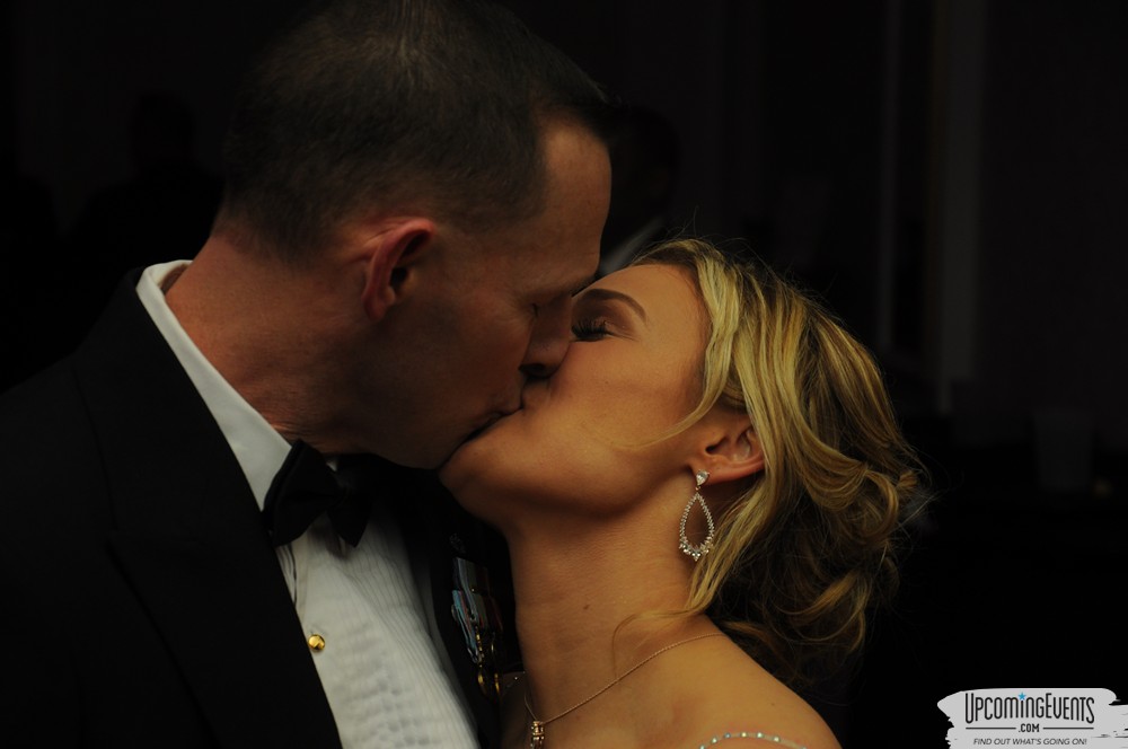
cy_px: 374
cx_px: 564
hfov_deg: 20.6
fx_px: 3098
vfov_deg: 13.8
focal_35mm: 99
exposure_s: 1/50
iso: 400
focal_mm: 66
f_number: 5.3
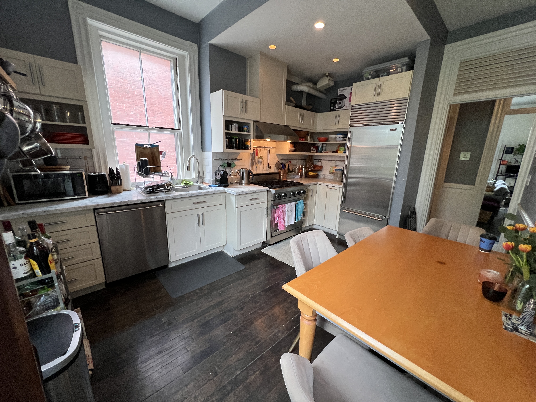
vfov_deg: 89.9
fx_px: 201
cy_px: 201
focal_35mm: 13
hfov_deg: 106.2
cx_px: 268
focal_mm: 1.57
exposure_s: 1/60
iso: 250
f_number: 1.8
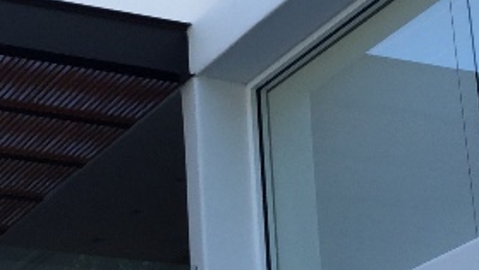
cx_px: 158
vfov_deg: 9.8
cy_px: 95
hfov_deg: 17.2
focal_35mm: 124
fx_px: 1575
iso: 25
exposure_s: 1/165
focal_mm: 3.3
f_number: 2.4
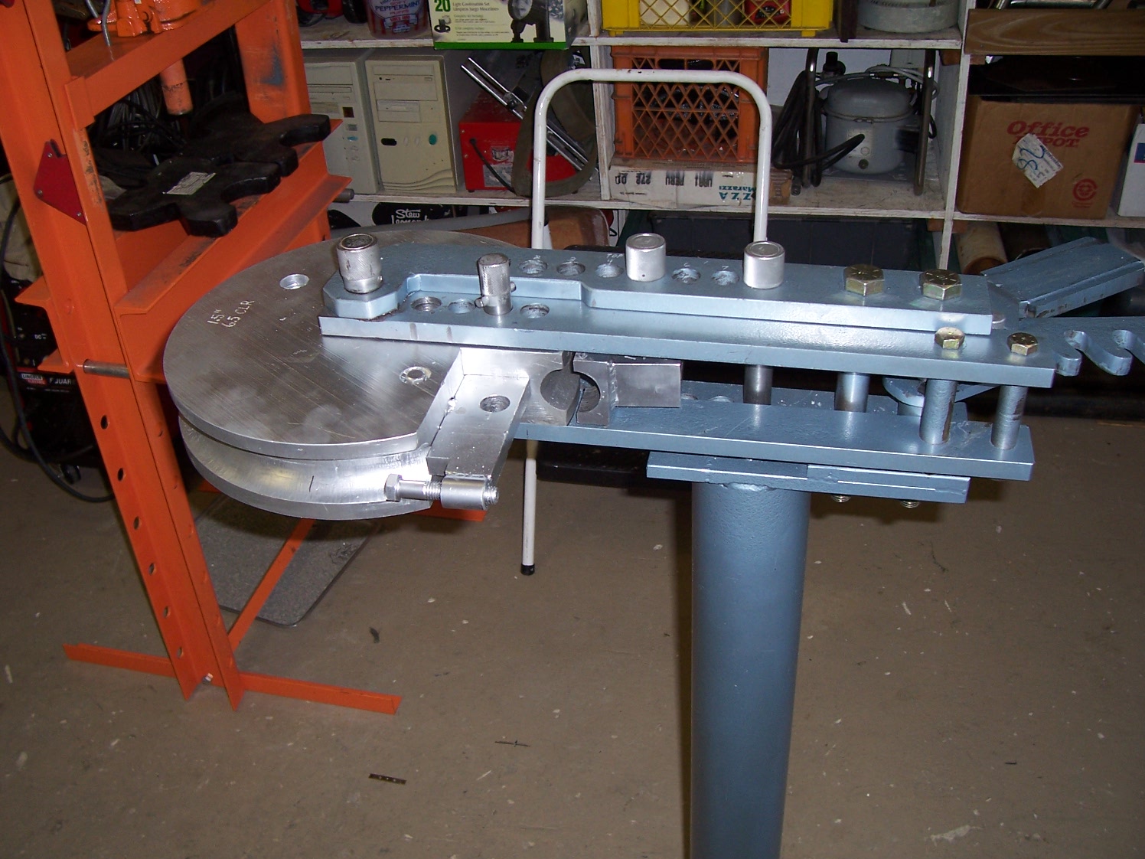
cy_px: 430
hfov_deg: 54.0
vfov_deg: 41.8
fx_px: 1125
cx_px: 572
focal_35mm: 34
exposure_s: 1/60
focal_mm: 5.6
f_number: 2.7
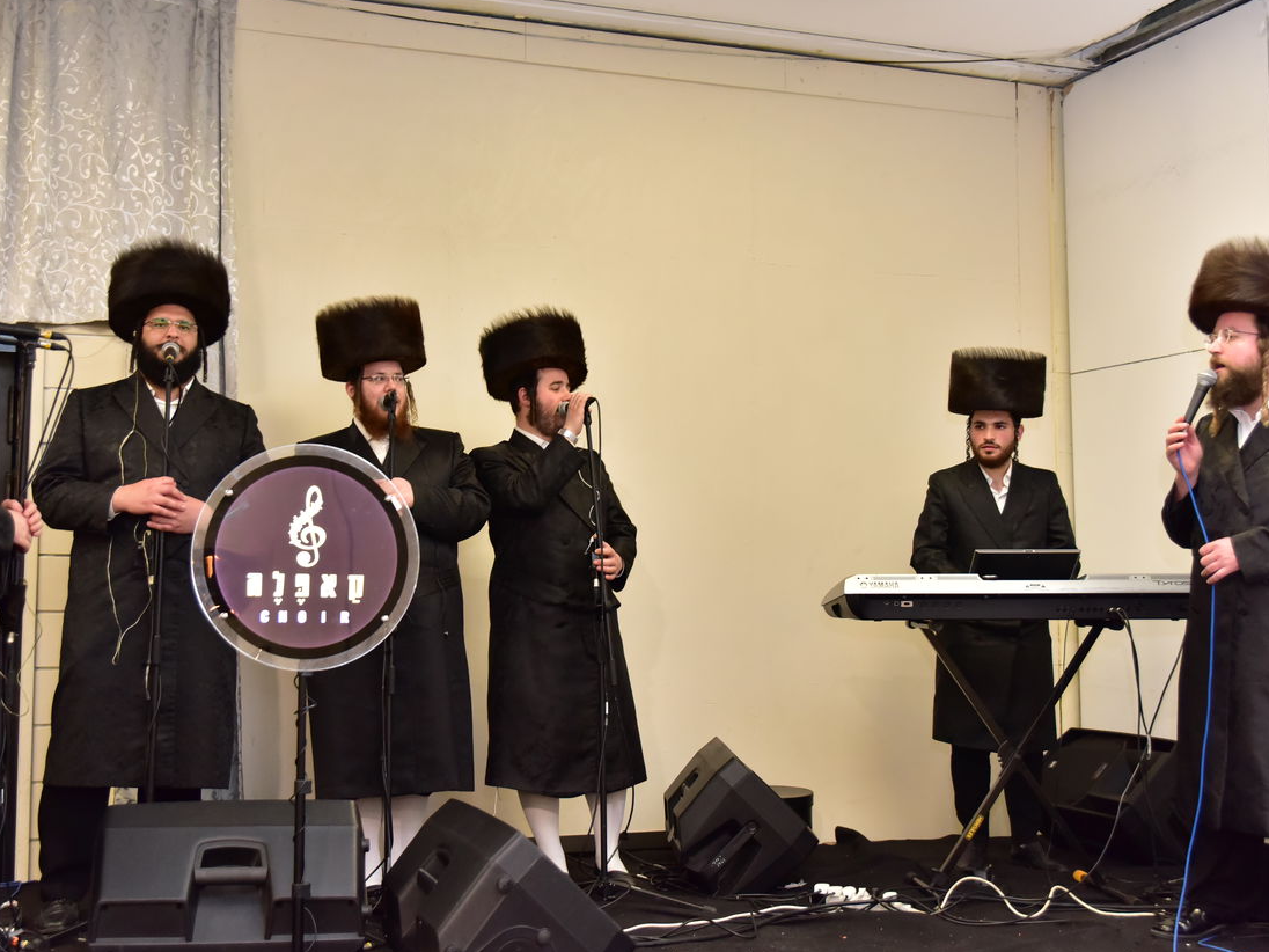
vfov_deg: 33.6
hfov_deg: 43.8
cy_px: 431
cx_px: 564
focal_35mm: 43
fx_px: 1576
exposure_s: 1/250
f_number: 3.5
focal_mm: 35
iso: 1600
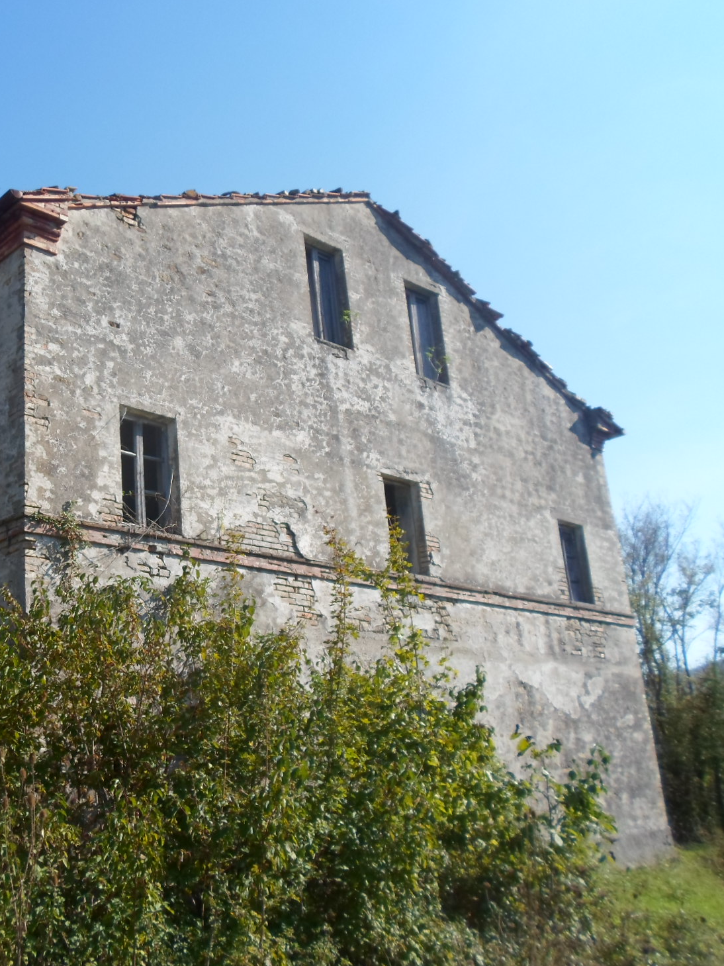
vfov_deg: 54.0
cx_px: 118
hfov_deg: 39.7
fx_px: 948
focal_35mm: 34
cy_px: 491
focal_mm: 4.5
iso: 80
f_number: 2.5
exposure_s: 1/1000
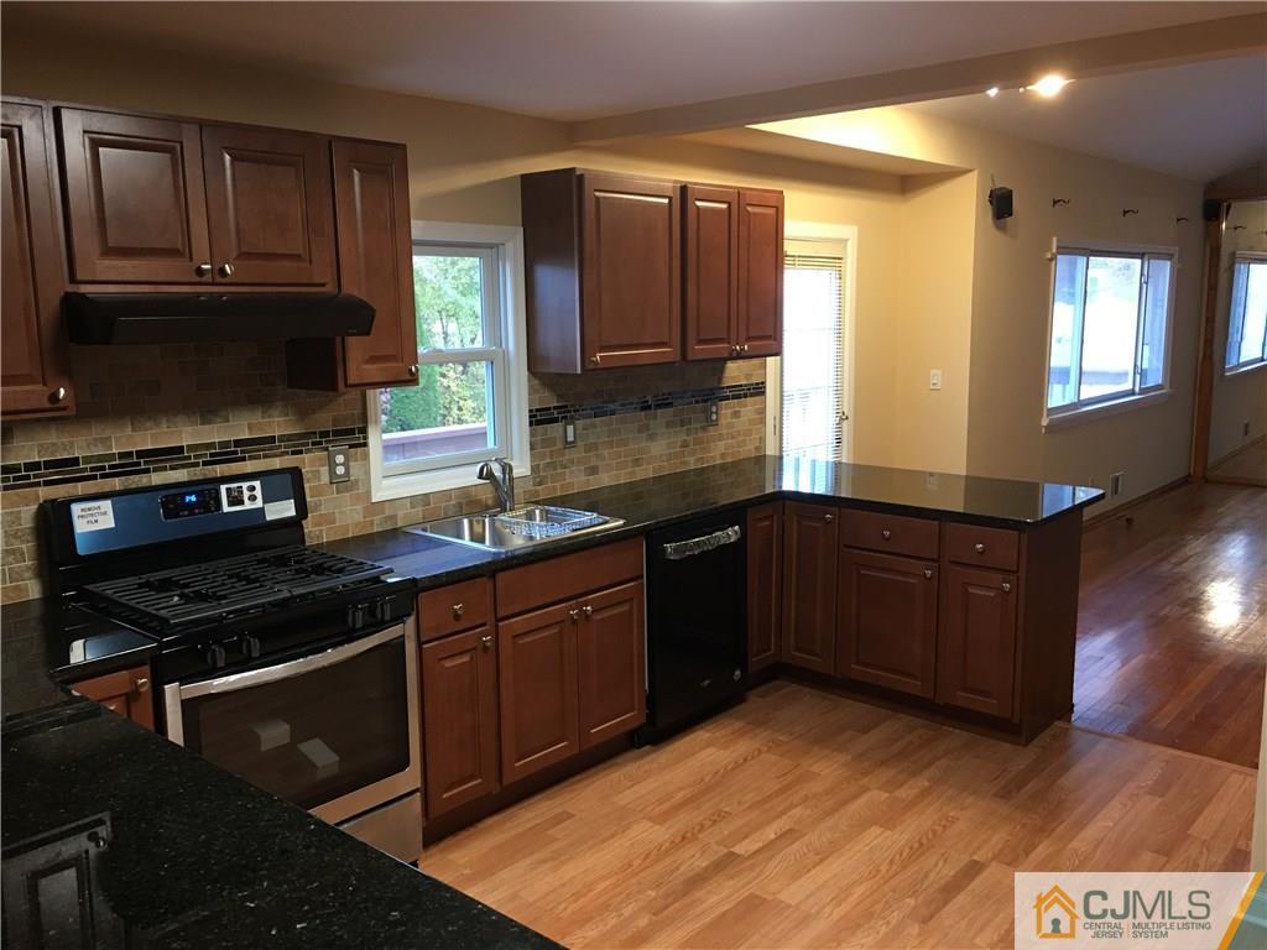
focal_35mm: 29
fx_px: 1061
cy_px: 475
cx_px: 634
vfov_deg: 48.2
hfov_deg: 61.7
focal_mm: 4.15
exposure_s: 1/15
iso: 64
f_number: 2.2
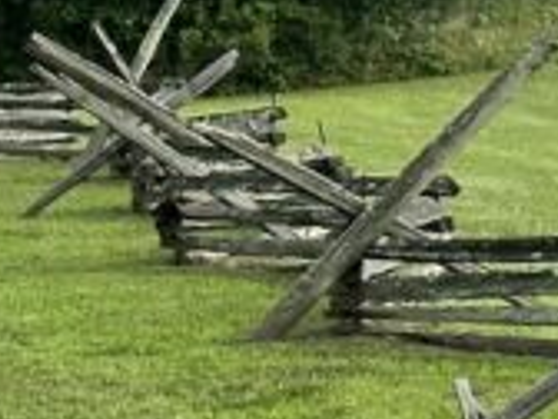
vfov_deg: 5.1
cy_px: -140
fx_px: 4707
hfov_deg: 6.3
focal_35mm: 292
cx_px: 1647
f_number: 1.78
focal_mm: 6.86
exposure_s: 1/5882
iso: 64
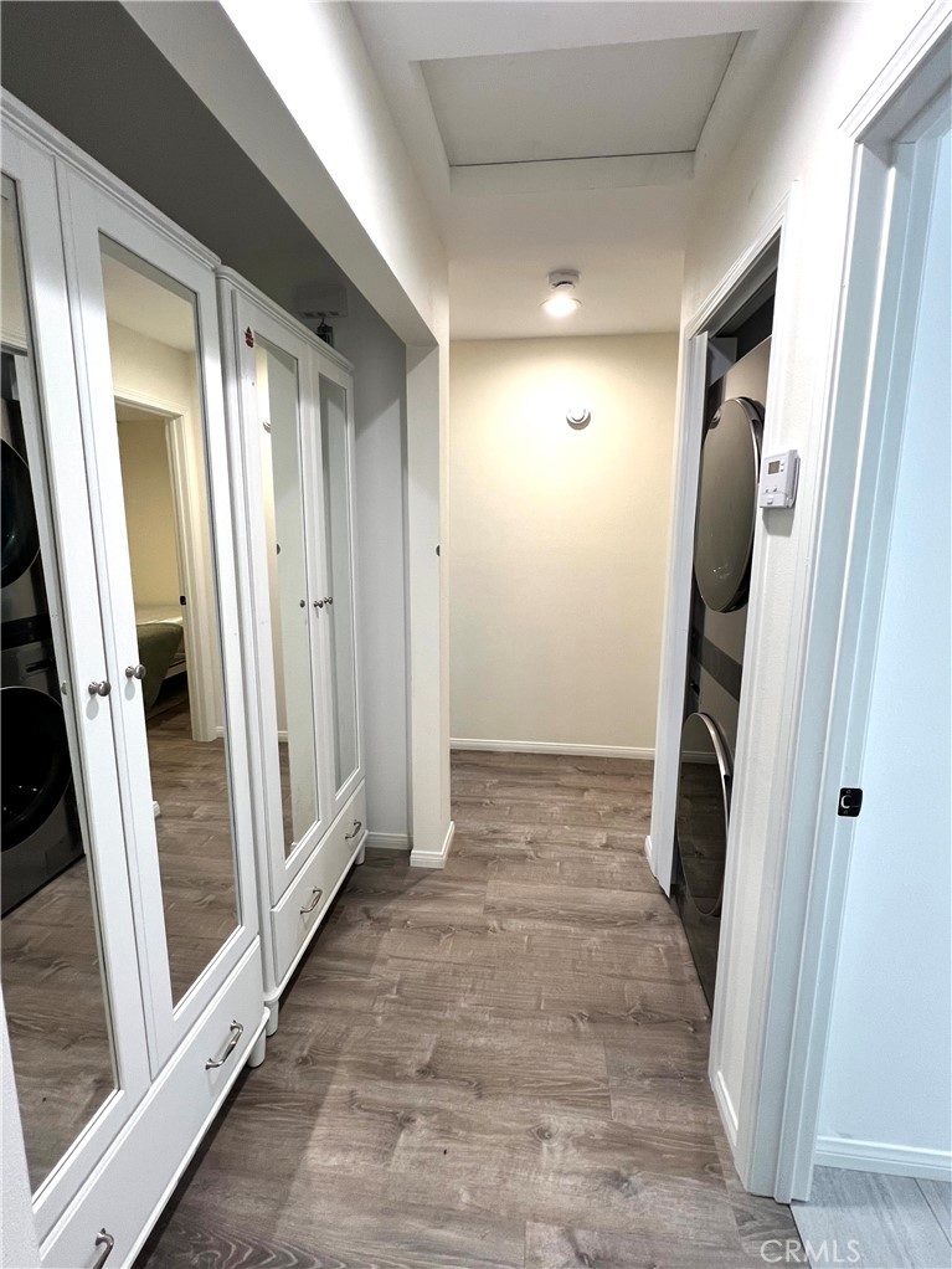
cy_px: 634
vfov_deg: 106.2
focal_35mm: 13
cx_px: 476
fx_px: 476
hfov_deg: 89.9
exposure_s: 1/60
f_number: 1.8
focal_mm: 1.57
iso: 125
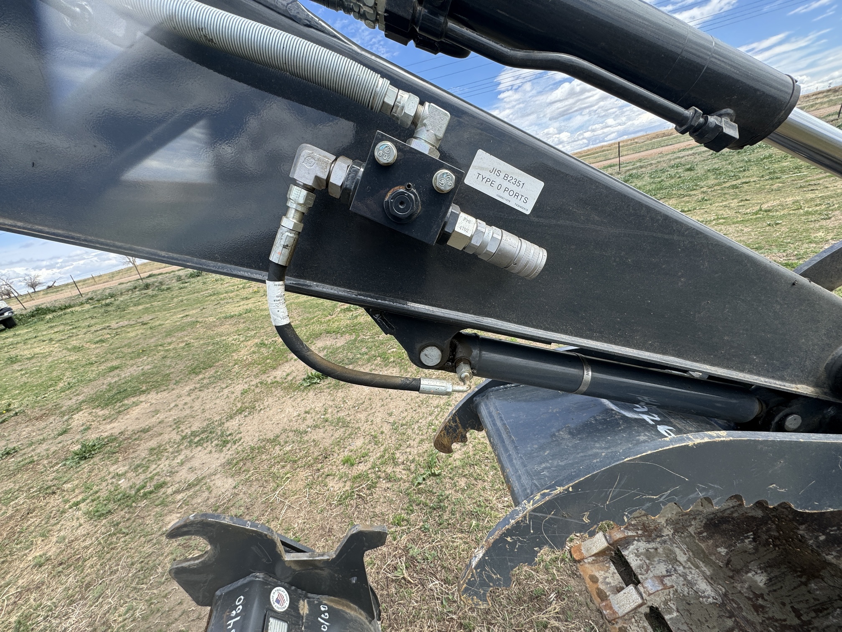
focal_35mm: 14
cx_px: 421
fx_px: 341
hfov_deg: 102.1
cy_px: 316
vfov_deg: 85.7
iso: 50
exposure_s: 1/556
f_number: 2.2
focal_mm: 2.22
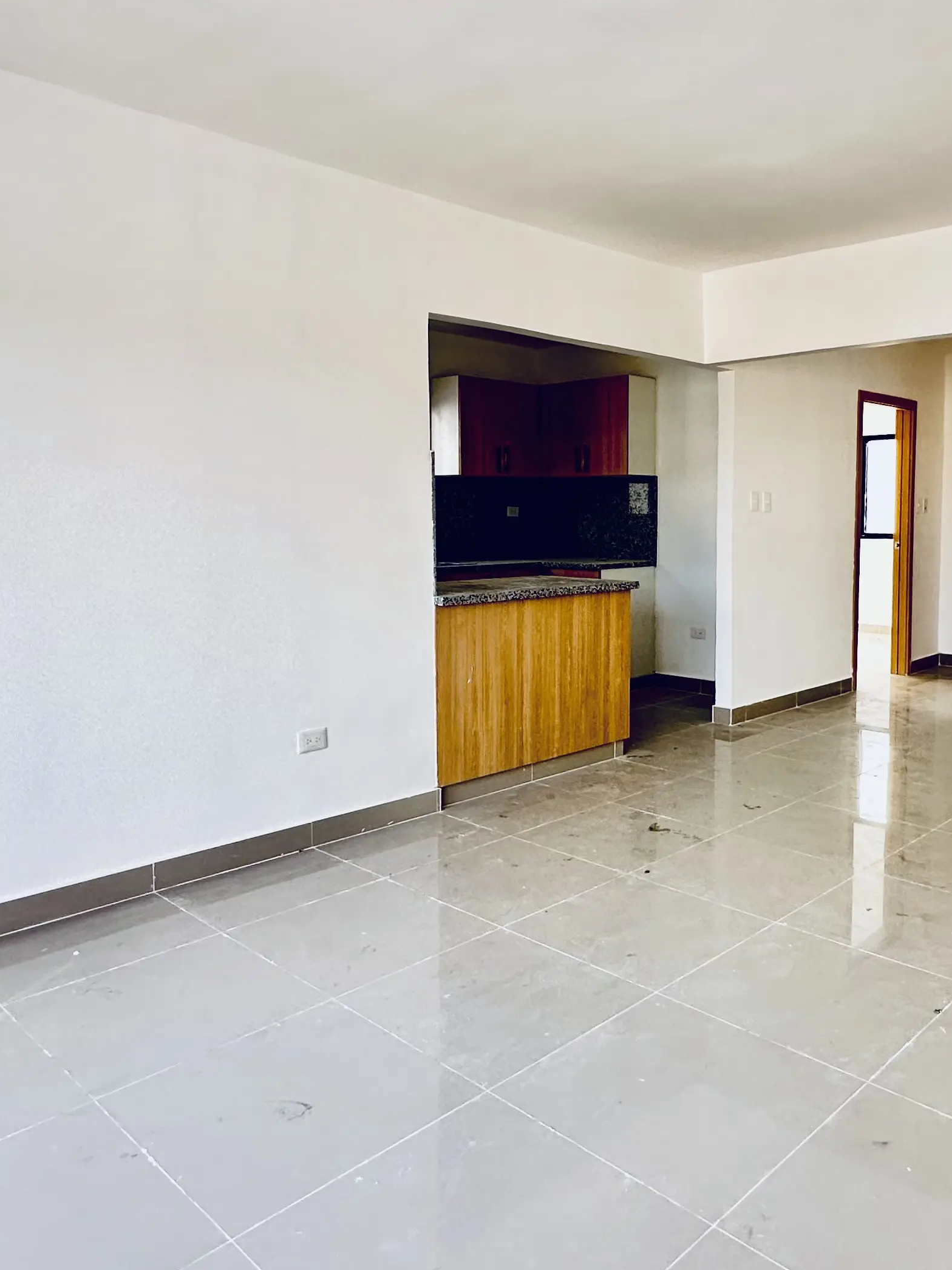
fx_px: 990
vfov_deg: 65.3
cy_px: 596
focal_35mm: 27
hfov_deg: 50.9
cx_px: 582
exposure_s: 1/99
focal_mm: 2.22
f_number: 2.2
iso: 160
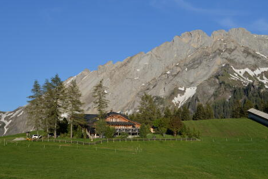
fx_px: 424
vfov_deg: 23.8
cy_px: 90
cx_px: 139
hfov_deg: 35.0
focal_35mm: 57
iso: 125
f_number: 8
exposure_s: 1/250
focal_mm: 48
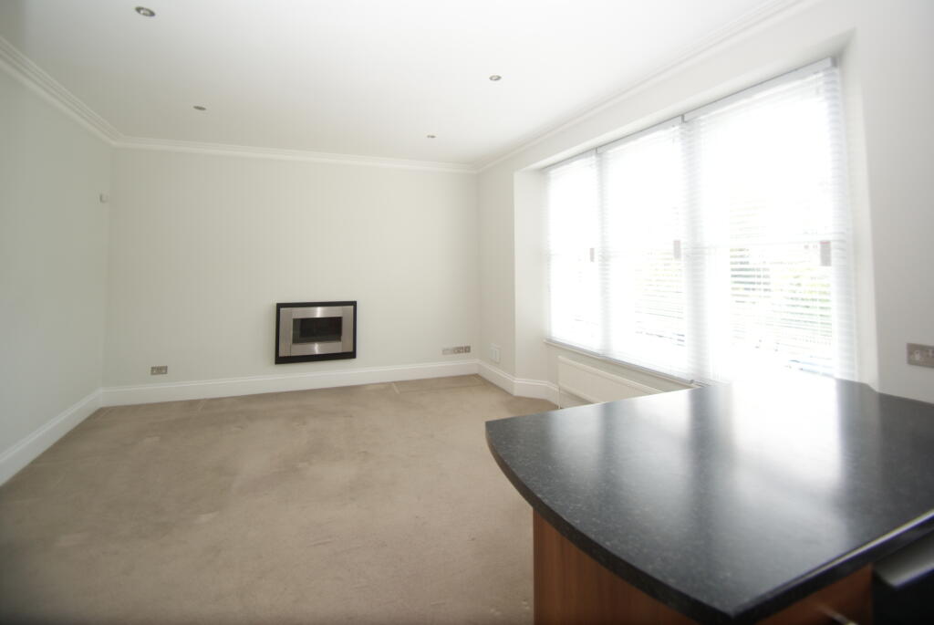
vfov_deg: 77.5
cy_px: 312
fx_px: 390
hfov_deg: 100.3
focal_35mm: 15
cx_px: 467
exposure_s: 1/60
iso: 125
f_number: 4
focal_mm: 10
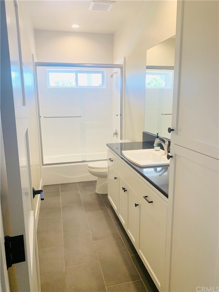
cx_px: 110
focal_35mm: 26
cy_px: 146
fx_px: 219
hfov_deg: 53.1
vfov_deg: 67.3
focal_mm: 4.25
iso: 100
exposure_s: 1/60
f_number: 1.8
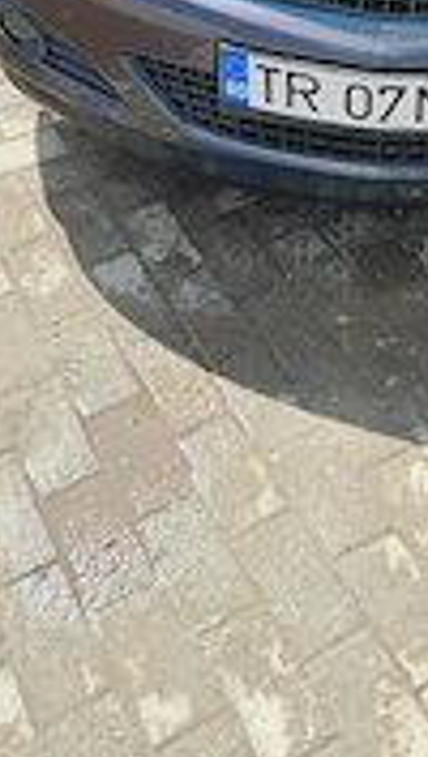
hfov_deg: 19.8
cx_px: 432
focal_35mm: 59
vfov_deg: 32.1
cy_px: -30
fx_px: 1186
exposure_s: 1/536
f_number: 1.75
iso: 100
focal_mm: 5.25
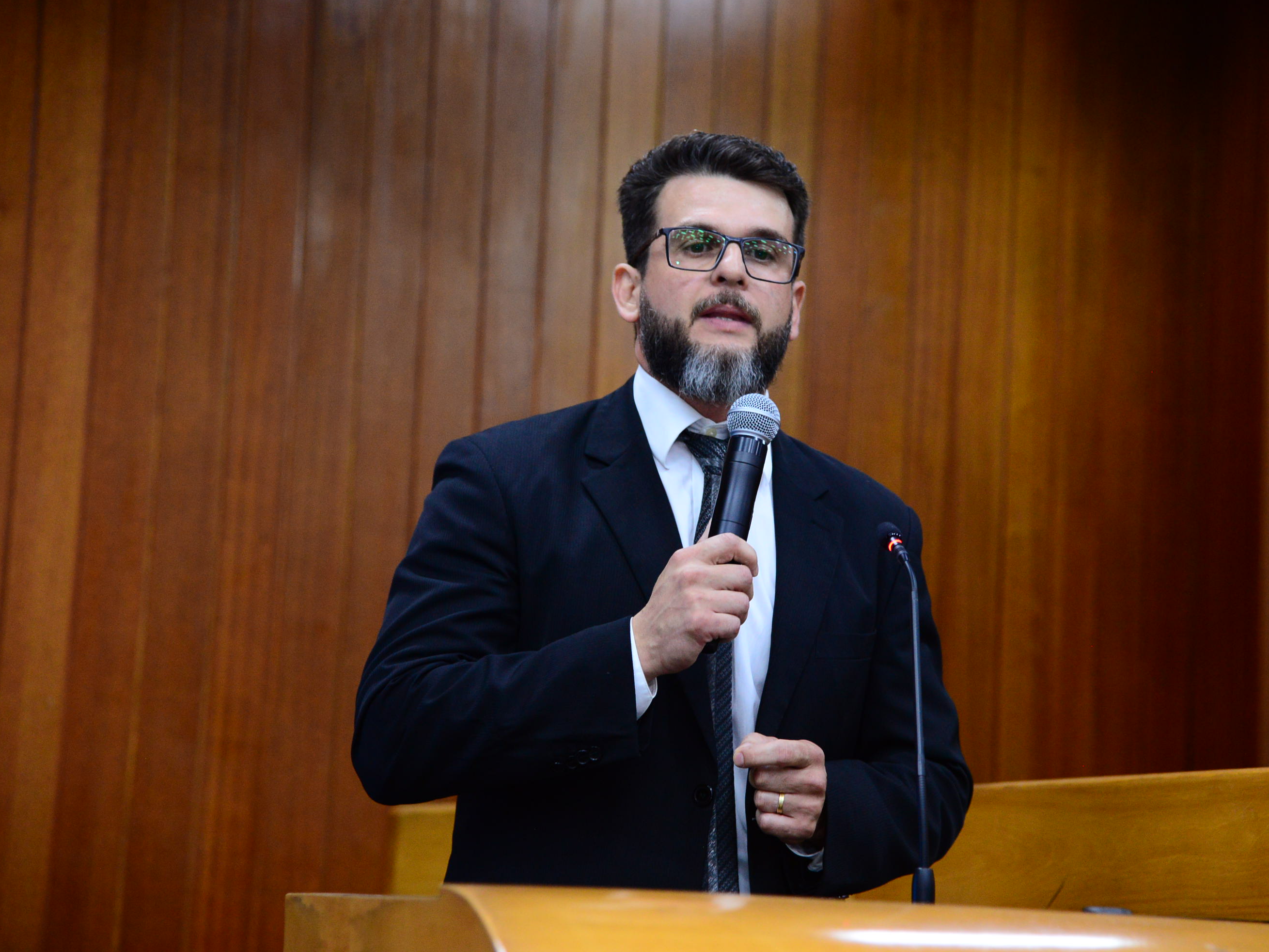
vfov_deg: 15.6
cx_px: 709
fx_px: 3482
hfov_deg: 20.6
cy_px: 468
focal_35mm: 95
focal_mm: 86
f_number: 4.5
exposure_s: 1/80
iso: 2500
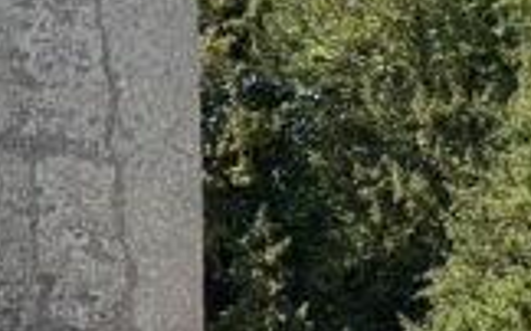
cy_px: 105
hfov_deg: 5.7
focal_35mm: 349
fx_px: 5047
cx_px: -859
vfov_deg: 3.8
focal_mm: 6
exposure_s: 1/666
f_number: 2
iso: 20
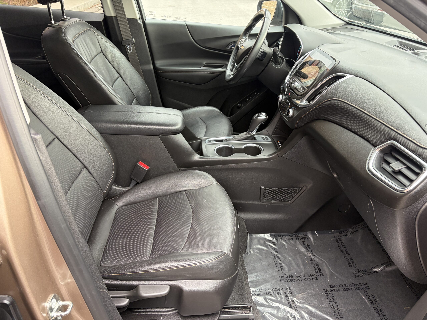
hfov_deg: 67.3
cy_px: 160
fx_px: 321
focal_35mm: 26
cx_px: 214
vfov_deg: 53.1
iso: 125
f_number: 1.6
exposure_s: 1/80
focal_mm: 5.96
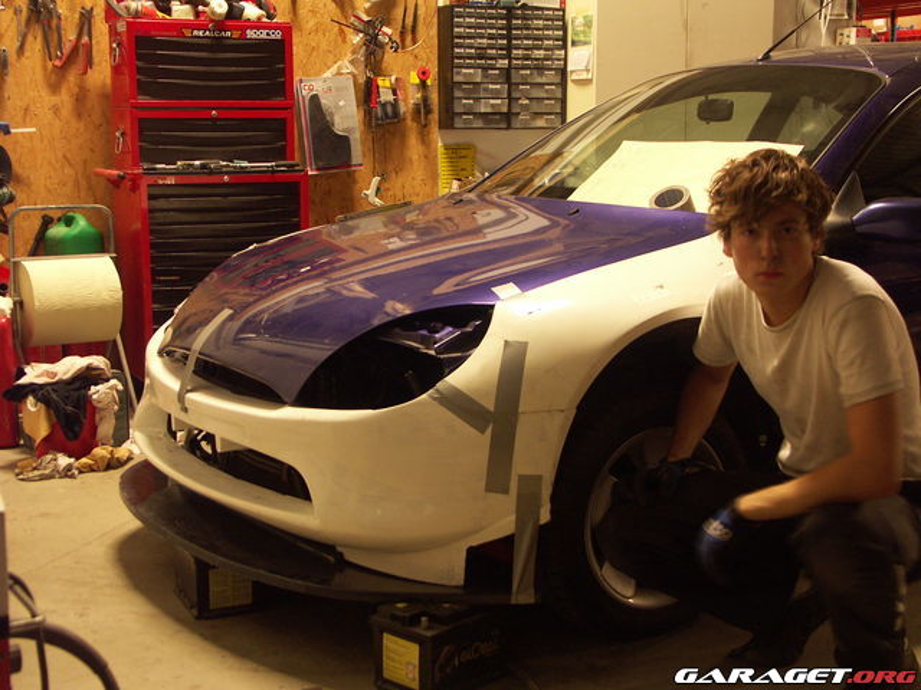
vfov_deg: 27.0
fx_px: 1437
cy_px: 345
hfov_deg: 35.5
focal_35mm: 54
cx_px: 460
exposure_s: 1/5
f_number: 3.2
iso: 200
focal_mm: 14.05
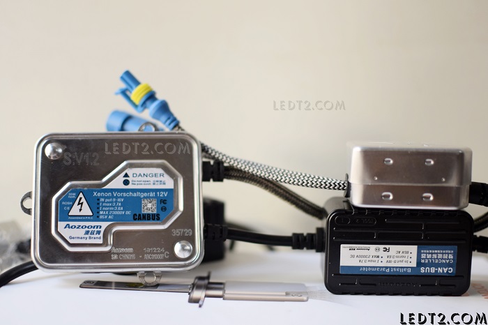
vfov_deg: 25.7
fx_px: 711
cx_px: 244
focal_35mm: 52
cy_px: 162
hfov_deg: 37.9
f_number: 1.8
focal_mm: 35
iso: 200
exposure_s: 1/160
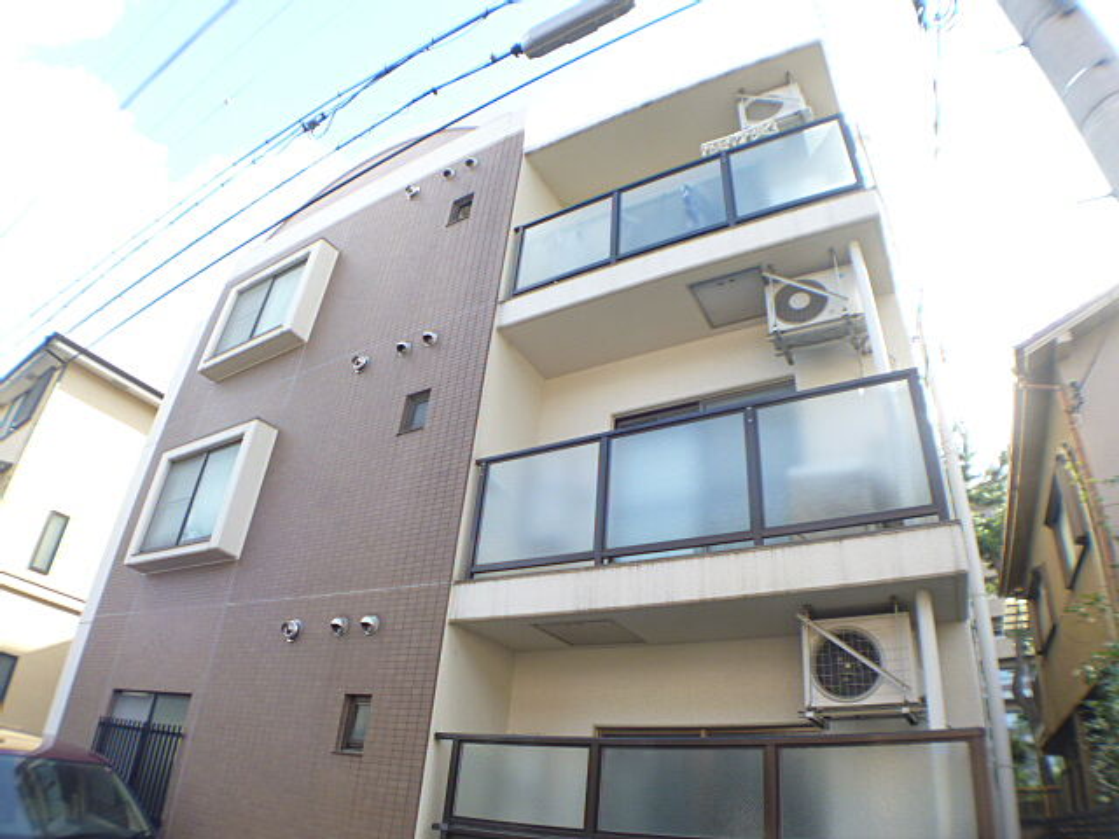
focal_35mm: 32
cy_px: 420
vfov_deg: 44.2
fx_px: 1034
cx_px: 560
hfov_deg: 56.8
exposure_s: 1/125
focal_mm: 5.7
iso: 160
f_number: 2.9
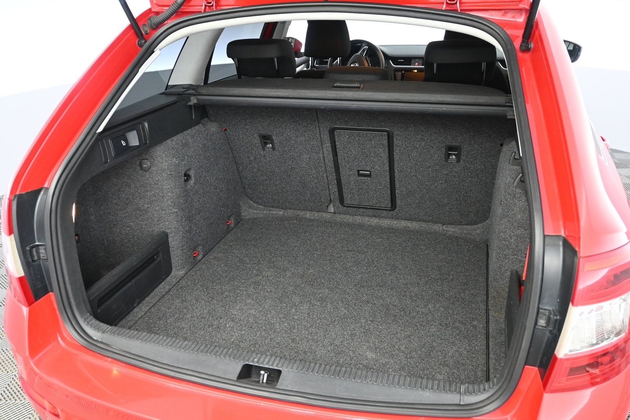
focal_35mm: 32
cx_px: 315
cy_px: 210
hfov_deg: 59.5
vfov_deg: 41.7
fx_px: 551
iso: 2500
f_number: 4
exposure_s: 1/30
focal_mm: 21
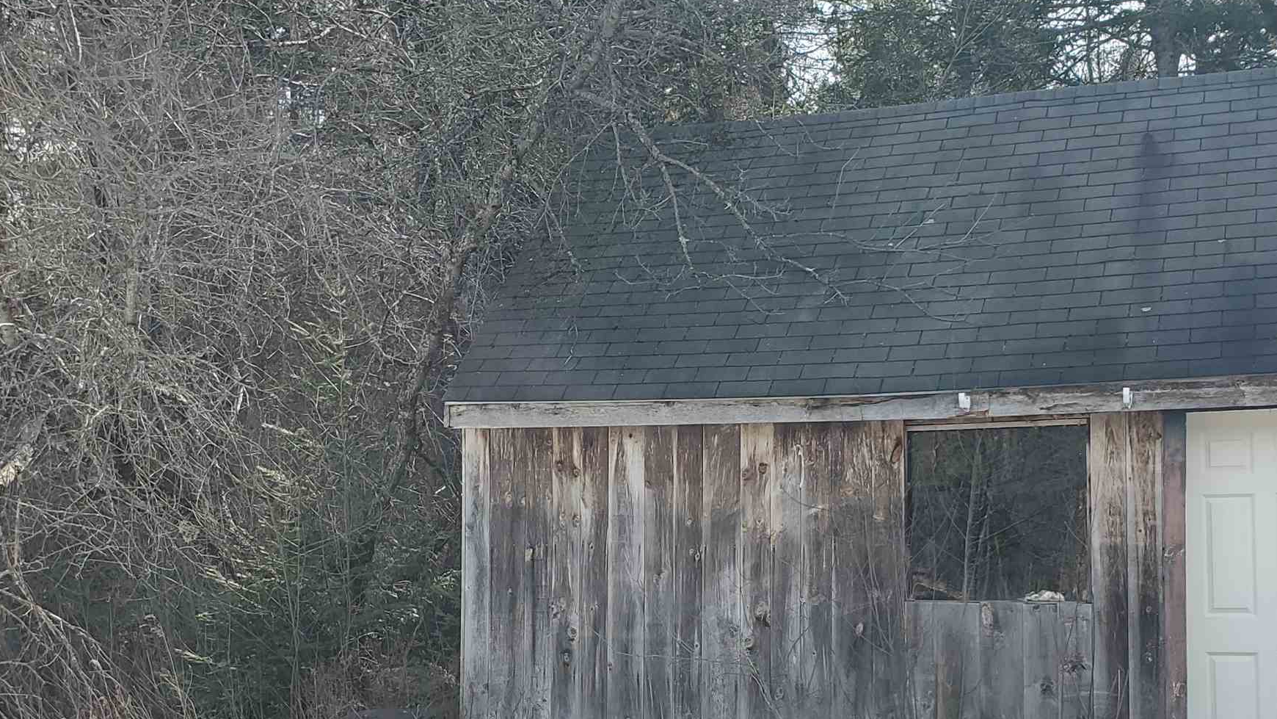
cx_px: 724
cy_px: 509
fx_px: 1693
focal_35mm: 50
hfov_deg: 41.2
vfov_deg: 23.8
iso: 50
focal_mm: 4.3
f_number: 2.4
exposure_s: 1/522
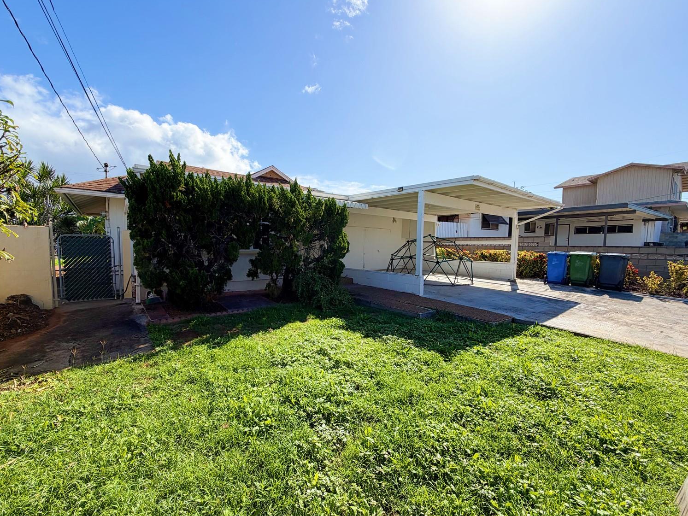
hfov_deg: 98.1
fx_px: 298
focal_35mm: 15
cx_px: 328
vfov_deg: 81.7
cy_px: 264
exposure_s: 1/928
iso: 20
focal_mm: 2.22
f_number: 2.2
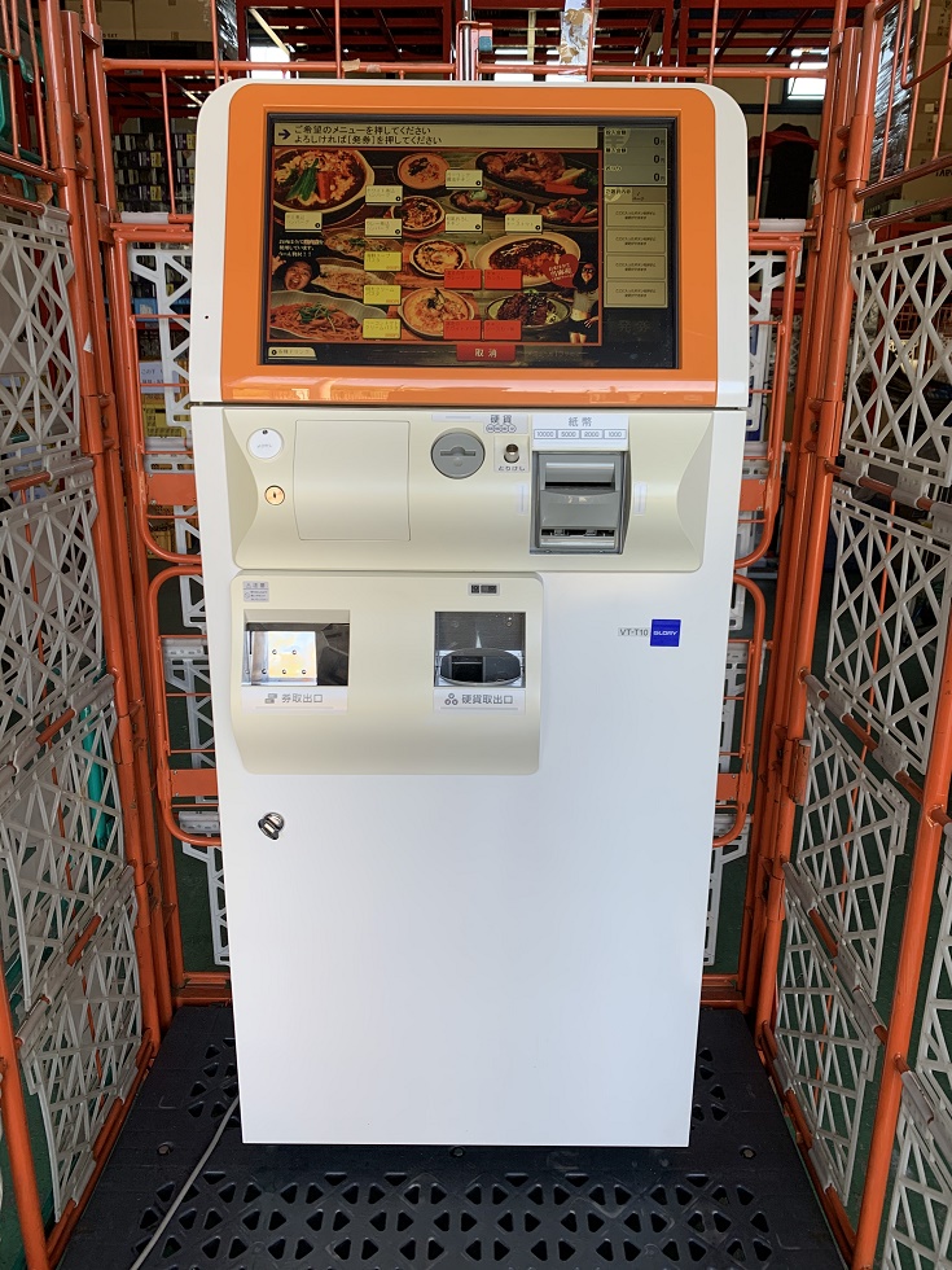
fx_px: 953
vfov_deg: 67.3
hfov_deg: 53.1
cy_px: 635
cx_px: 476
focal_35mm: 26
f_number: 1.8
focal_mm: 4.25
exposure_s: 1/121
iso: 50
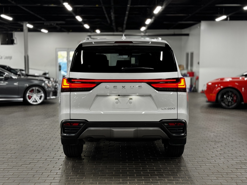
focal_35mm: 48
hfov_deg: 39.7
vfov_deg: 30.3
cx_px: 124
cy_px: 92
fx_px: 343
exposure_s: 1/60
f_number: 1.78
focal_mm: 6.86
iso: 125
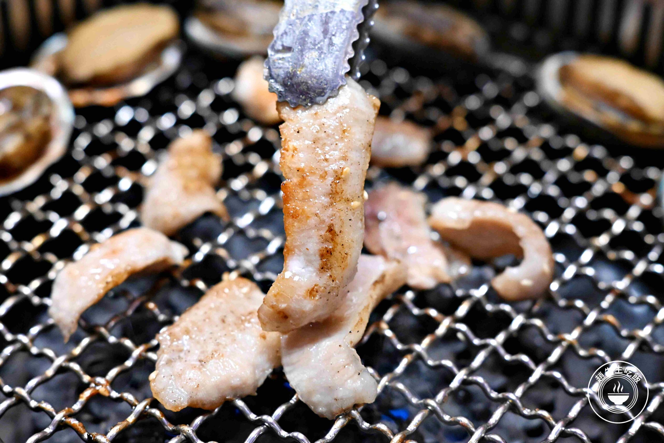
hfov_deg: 27.0
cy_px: 222
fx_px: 1383
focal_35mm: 75
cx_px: 332
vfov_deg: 18.2
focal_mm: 50
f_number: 3.2
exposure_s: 1/160
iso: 5000
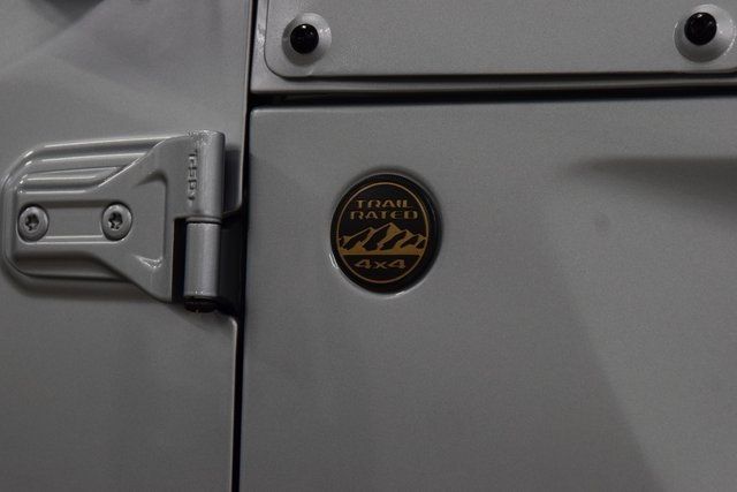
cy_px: 246
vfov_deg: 13.0
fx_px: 2150
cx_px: 368
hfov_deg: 19.5
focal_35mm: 105
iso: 1600
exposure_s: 1/125
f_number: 6.3
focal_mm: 70
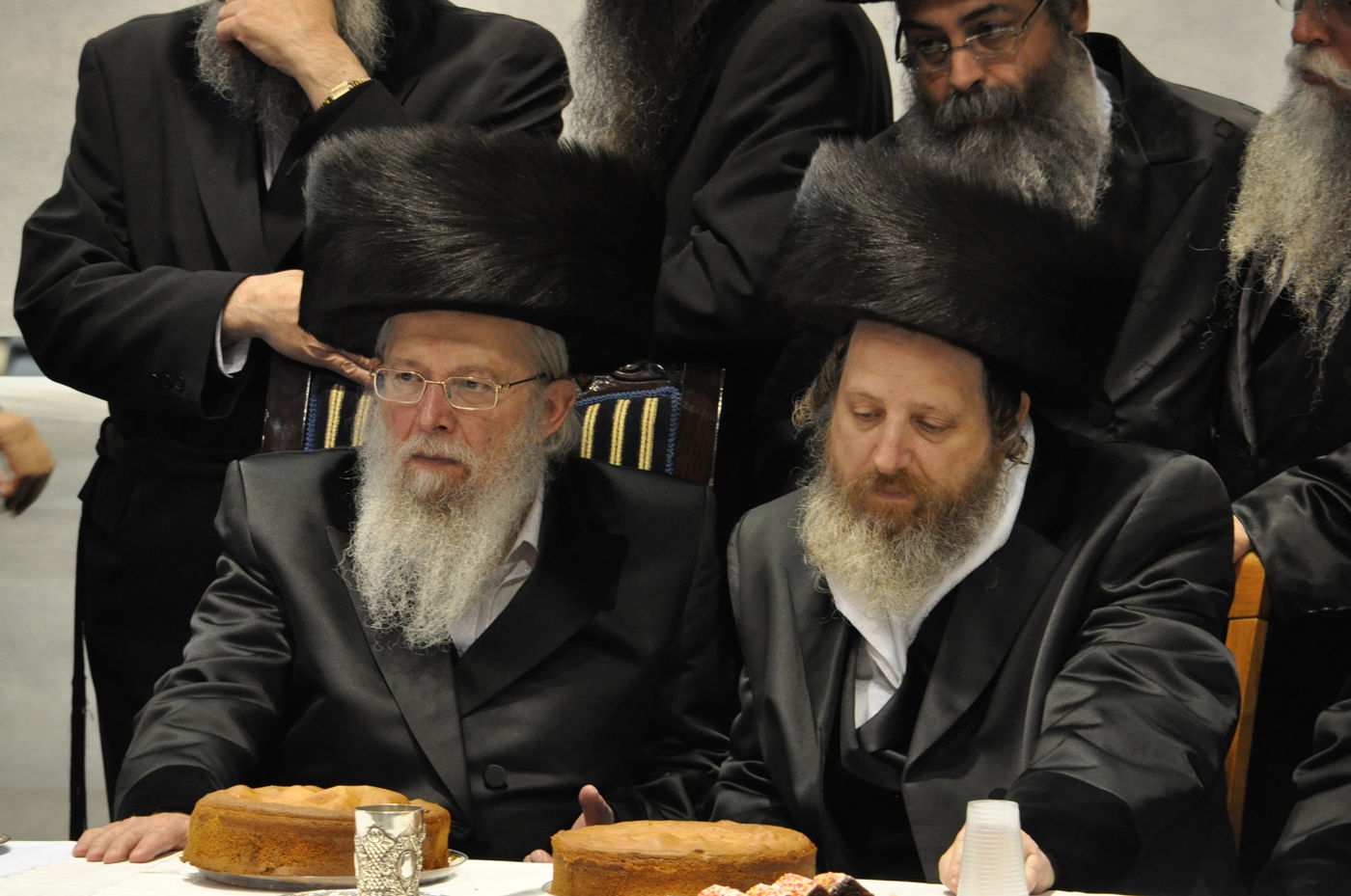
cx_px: 676
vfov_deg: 4.6
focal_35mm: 300
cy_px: 448
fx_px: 11241
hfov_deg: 6.9
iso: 1600
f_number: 7.1
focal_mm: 200
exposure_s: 1/80
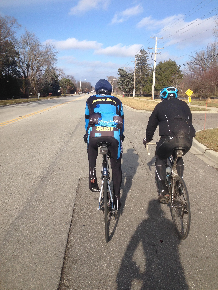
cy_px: 145
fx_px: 277
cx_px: 109
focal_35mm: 33
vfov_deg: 55.4
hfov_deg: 42.9
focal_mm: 4.12
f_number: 2.4
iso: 50
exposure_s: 1/1391
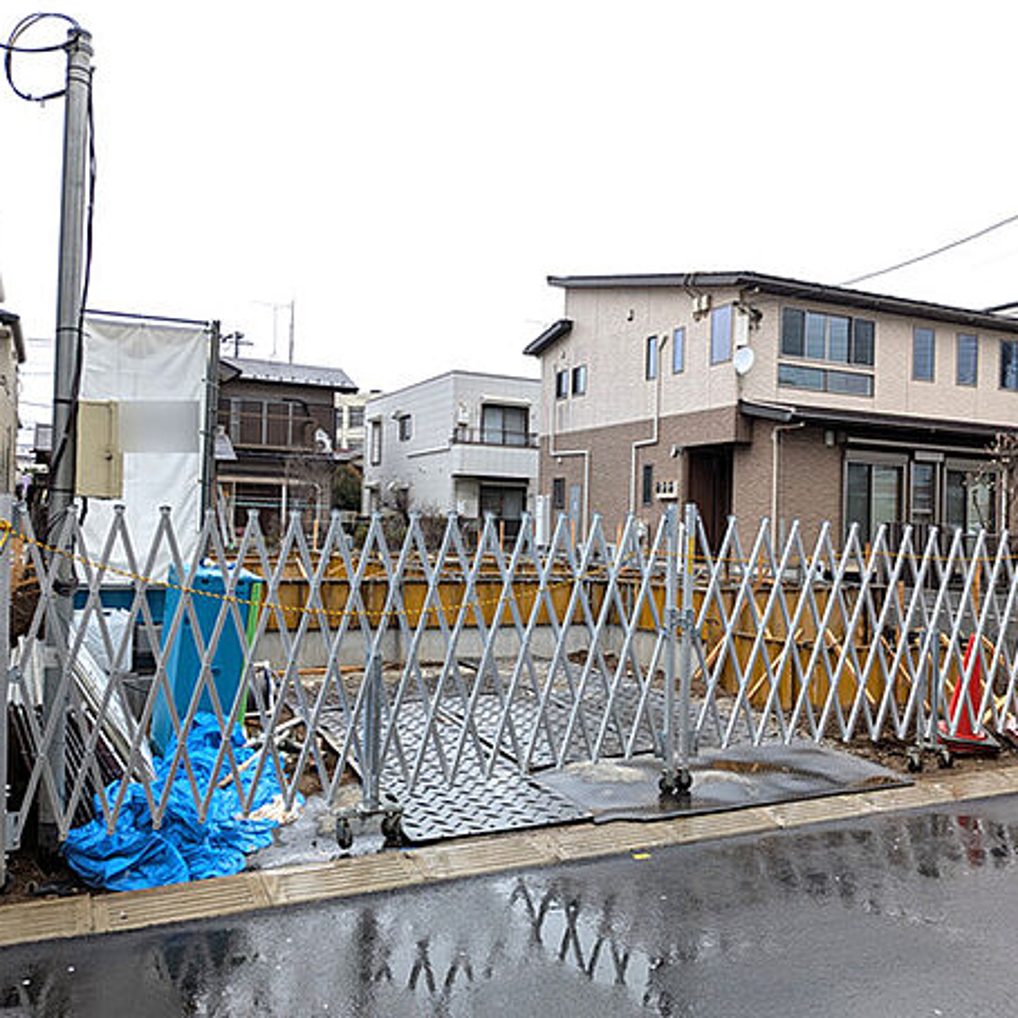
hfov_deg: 55.5
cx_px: 572
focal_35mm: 29
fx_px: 965
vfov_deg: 55.6
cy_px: 499
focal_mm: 4.53
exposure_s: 1/976
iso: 29
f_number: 1.7
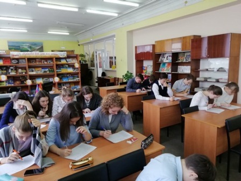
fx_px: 181
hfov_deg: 67.3
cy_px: 90
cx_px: 120
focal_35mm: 26
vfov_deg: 53.1
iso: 100
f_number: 2.2
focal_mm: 3.21
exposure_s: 1/33.3
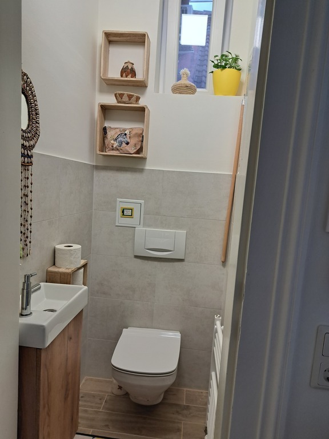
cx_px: 164
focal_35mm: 24
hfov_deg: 56.8
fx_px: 304
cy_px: 220
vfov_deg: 71.6
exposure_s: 1/50
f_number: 1.8
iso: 100
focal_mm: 5.23
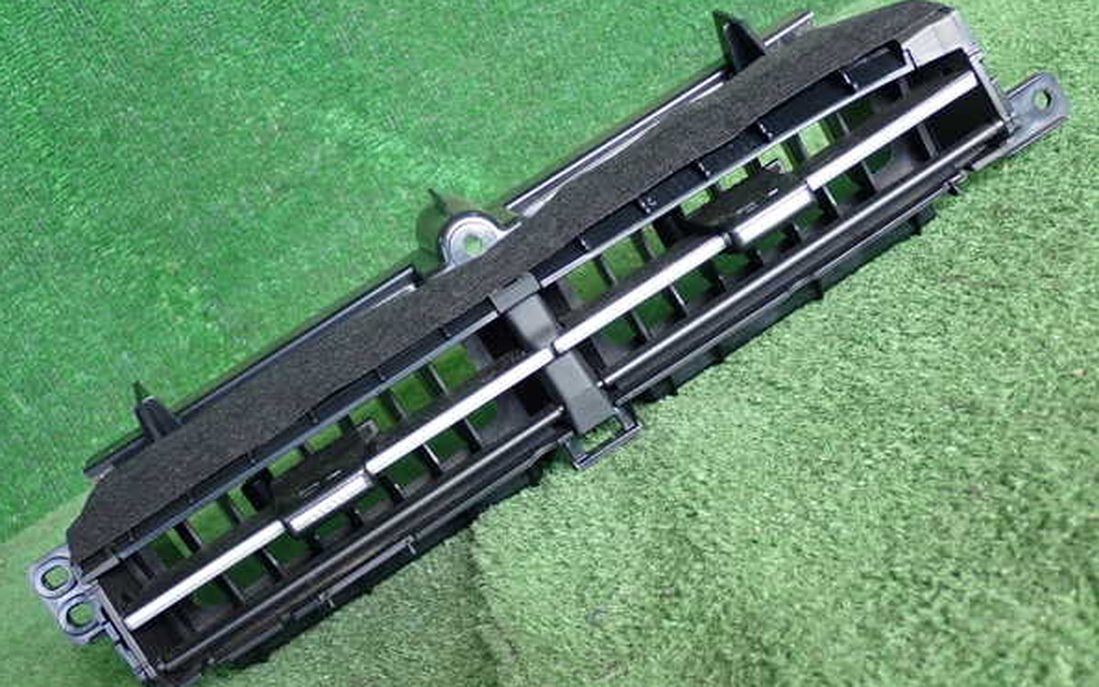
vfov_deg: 27.4
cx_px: 549
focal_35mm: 47
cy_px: 323
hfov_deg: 42.6
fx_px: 1408
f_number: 2.9
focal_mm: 7.84
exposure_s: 1/125
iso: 400
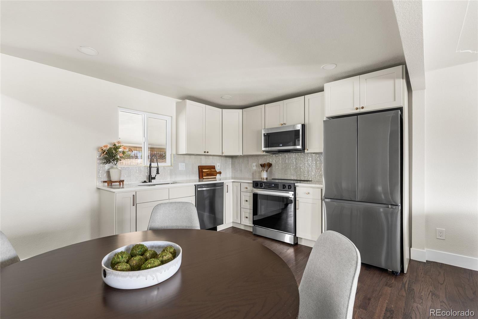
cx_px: 239
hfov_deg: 95.0
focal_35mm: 16
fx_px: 219
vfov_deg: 72.0
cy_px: 160
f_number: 8
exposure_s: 1/2
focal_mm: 16.5
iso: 400
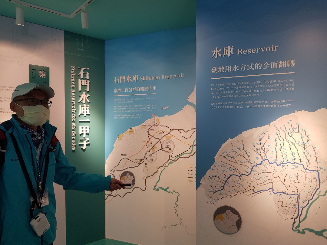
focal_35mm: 26
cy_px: 122
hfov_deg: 67.3
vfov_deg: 53.1
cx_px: 164
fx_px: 246
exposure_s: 1/60
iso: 64
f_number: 1.7
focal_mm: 4.2
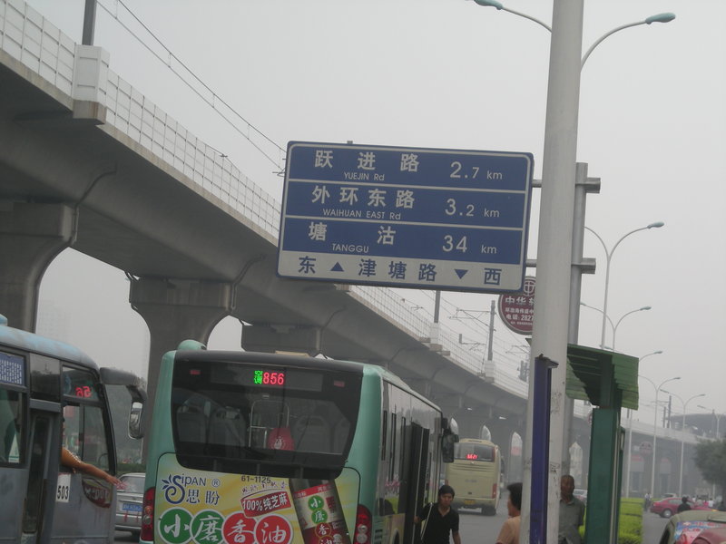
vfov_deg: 14.1
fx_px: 2202
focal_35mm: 105
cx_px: 363
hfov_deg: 18.7
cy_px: 272
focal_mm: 17.1
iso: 50
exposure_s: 1/93.2
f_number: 4.7
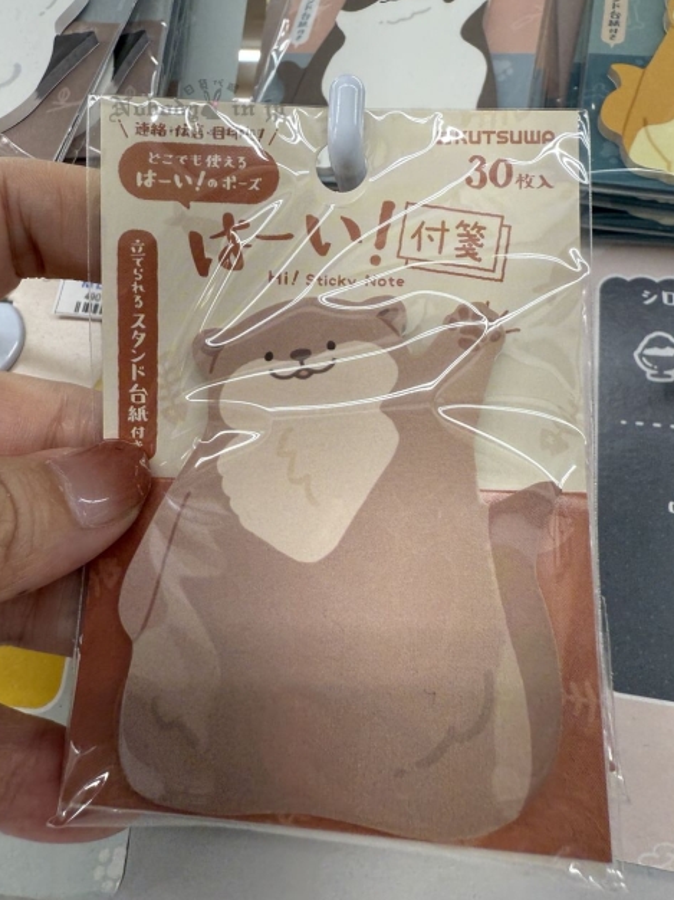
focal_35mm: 25
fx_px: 649
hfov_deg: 54.8
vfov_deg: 69.4
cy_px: 434
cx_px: 333
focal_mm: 2.22
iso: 40
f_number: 2.2
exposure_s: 1/100
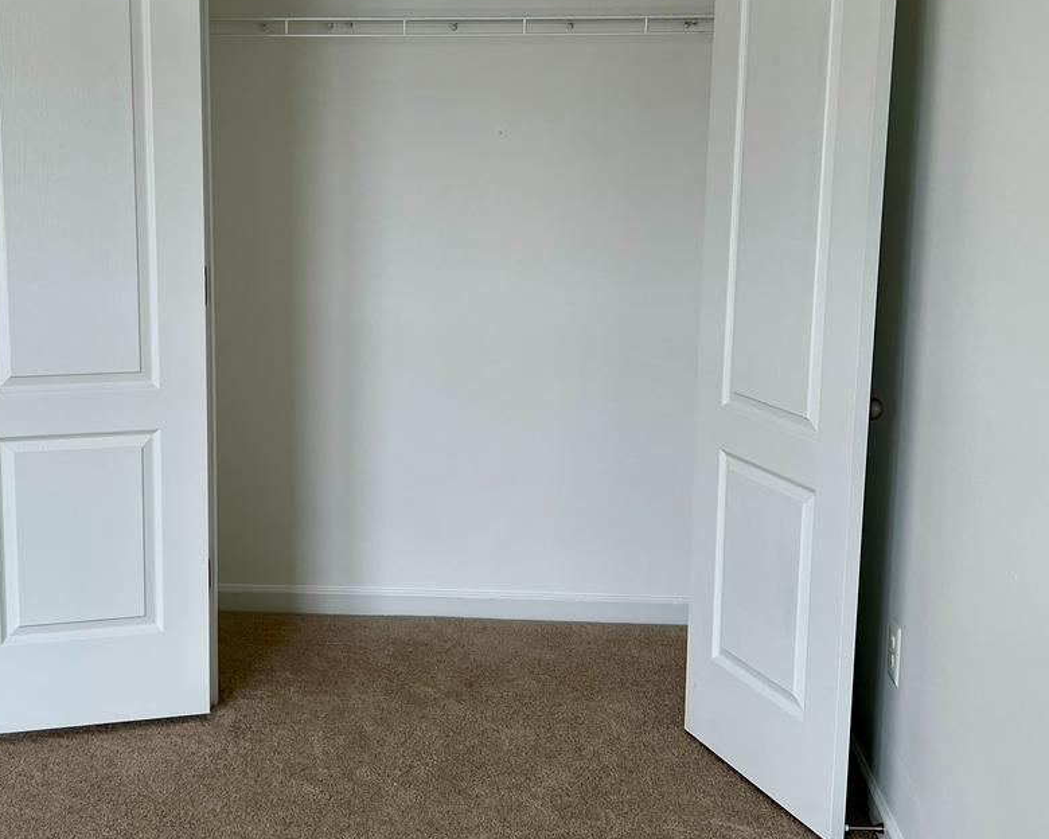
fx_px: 1552
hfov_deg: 37.1
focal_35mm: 50
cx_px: 393
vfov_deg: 30.2
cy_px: 367
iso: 40
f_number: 1.5
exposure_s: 1/121
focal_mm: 5.7
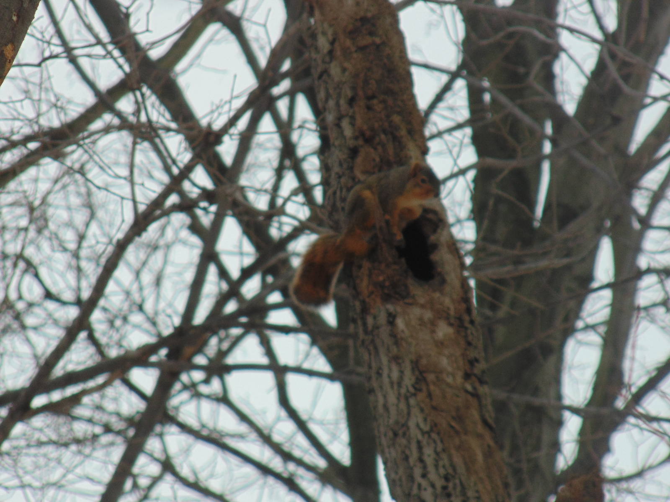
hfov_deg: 3.4
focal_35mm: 580
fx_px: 11226
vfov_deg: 2.6
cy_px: 251
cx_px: 335
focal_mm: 104
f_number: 5.9
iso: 80
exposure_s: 1/125
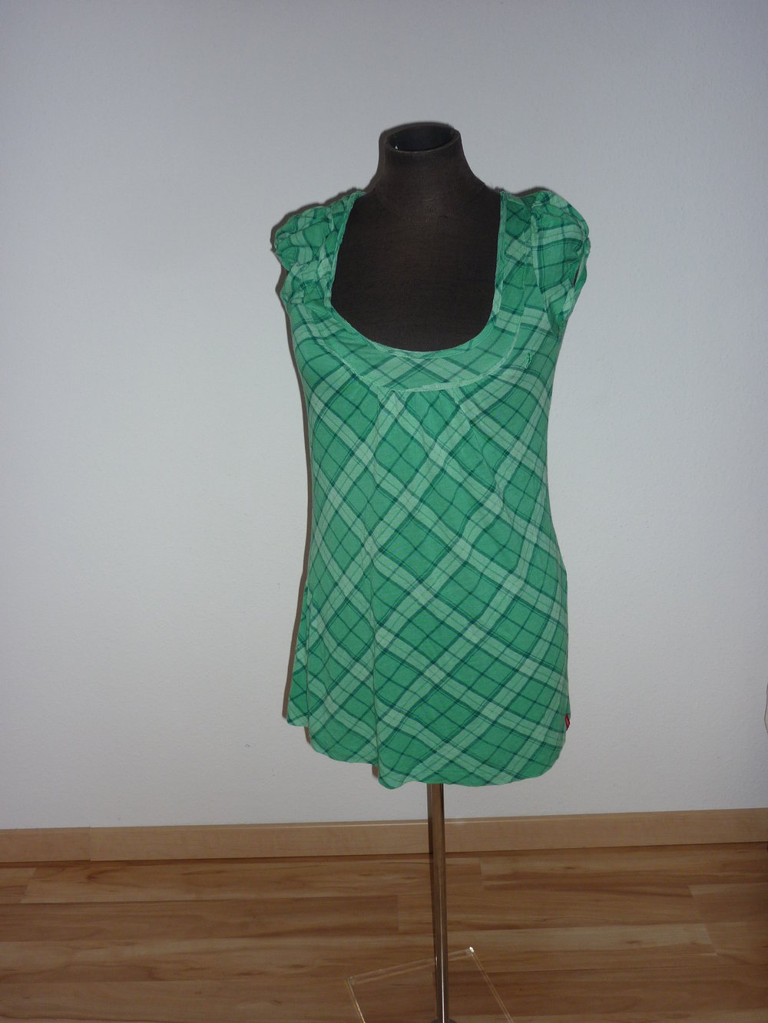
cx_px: 384
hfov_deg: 39.7
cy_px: 512
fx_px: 1065
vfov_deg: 51.4
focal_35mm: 36
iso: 100
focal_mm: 5.9
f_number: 2.9
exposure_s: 1/125
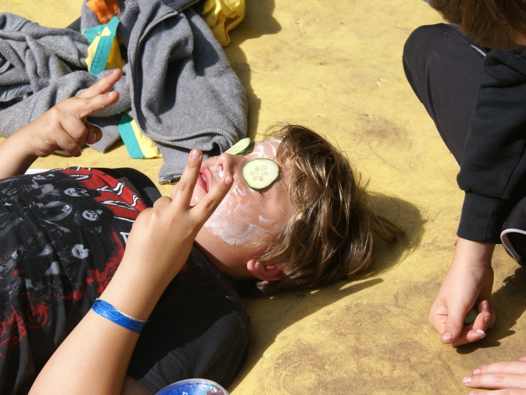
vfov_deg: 13.0
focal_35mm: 114
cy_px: 197
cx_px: 236
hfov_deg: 17.3
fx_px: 1732
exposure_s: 1/250
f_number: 10
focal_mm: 70
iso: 100
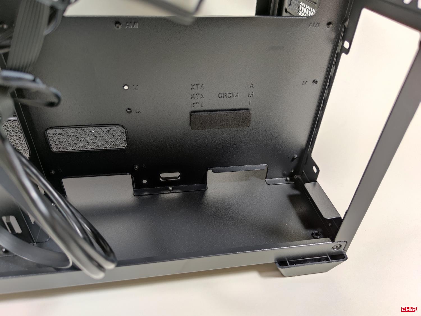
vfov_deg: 54.9
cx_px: 210
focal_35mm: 25
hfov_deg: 69.4
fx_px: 304
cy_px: 158
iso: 313
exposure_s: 1/17
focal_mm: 6.78
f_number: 1.85
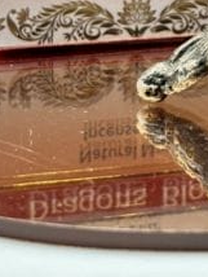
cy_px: -87
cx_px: 256
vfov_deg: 11.8
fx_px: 1295
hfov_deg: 9.1
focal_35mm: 162
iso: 80
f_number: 1.6
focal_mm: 5.96
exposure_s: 1/100
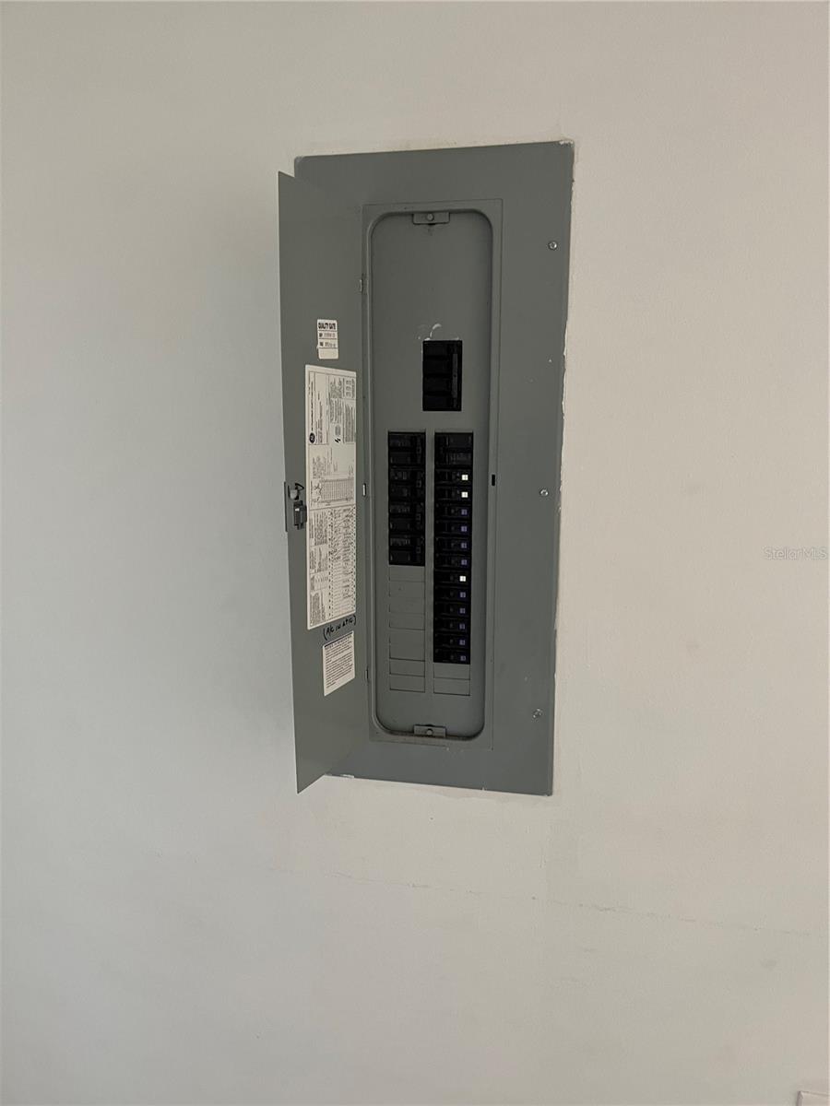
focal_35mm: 26
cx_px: 415
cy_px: 553
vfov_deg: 67.3
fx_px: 831
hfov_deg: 53.1
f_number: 1.6
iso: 250
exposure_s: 1/60
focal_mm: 5.1
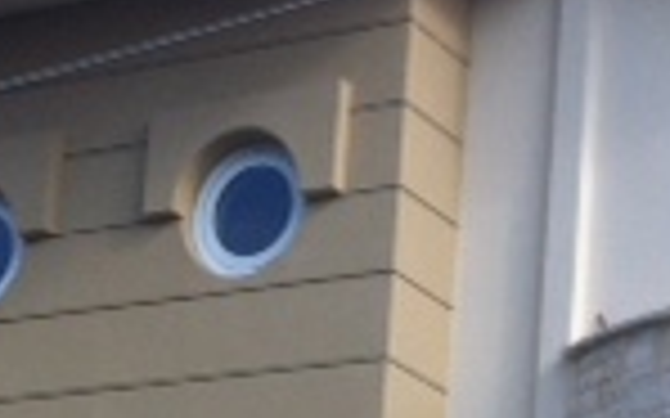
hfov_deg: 13.1
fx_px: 2902
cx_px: 508
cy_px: 611
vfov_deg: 8.1
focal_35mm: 159
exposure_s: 1/914
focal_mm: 3.85
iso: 80
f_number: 2.8
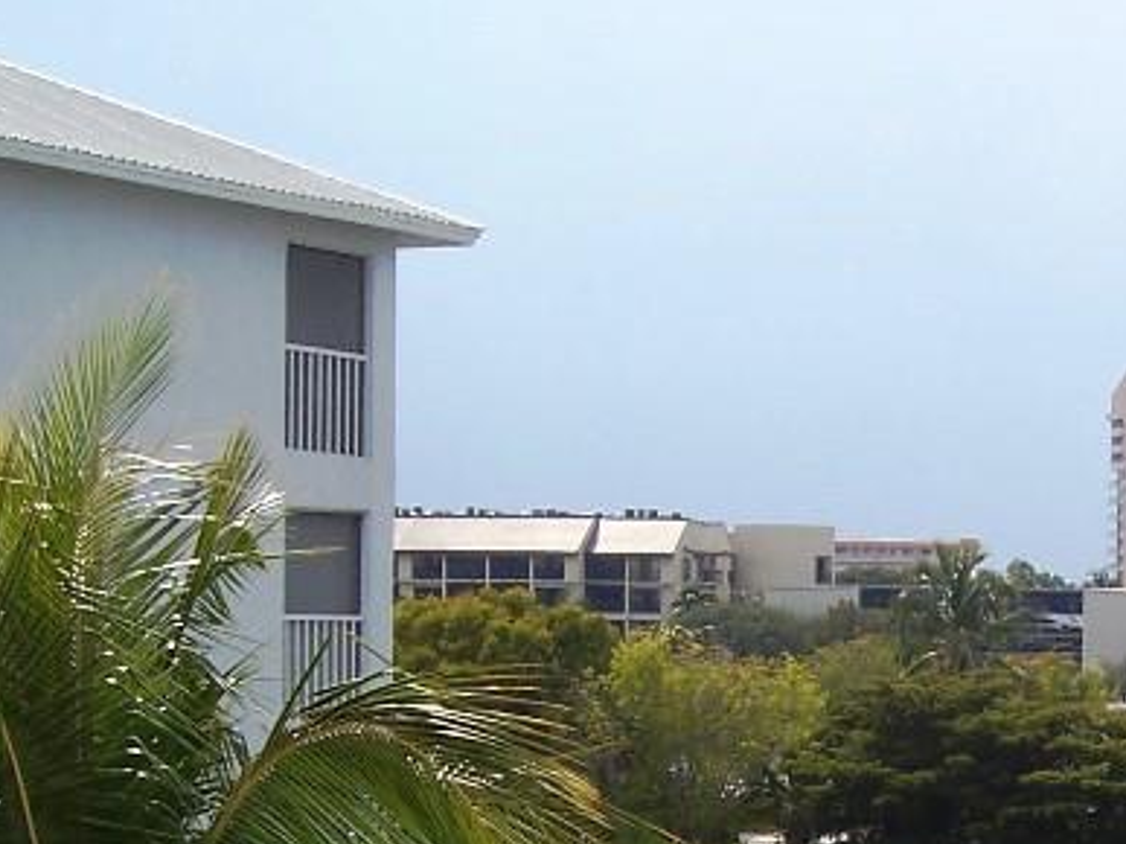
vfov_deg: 16.0
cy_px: 876
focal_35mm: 90
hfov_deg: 21.3
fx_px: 2927
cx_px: 1007
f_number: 5.6
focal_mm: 5.6
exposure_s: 1/500
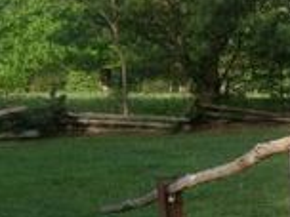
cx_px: 445
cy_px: 183
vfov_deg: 12.0
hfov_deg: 14.8
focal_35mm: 123
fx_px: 1030
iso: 80
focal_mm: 5.8
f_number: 7.1
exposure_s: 1/90
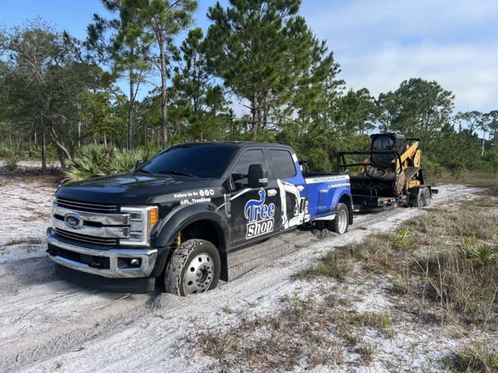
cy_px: 186
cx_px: 249
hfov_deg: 67.3
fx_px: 374
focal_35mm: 26
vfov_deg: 53.1
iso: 50
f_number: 1.5
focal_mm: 5.7
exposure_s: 1/2008
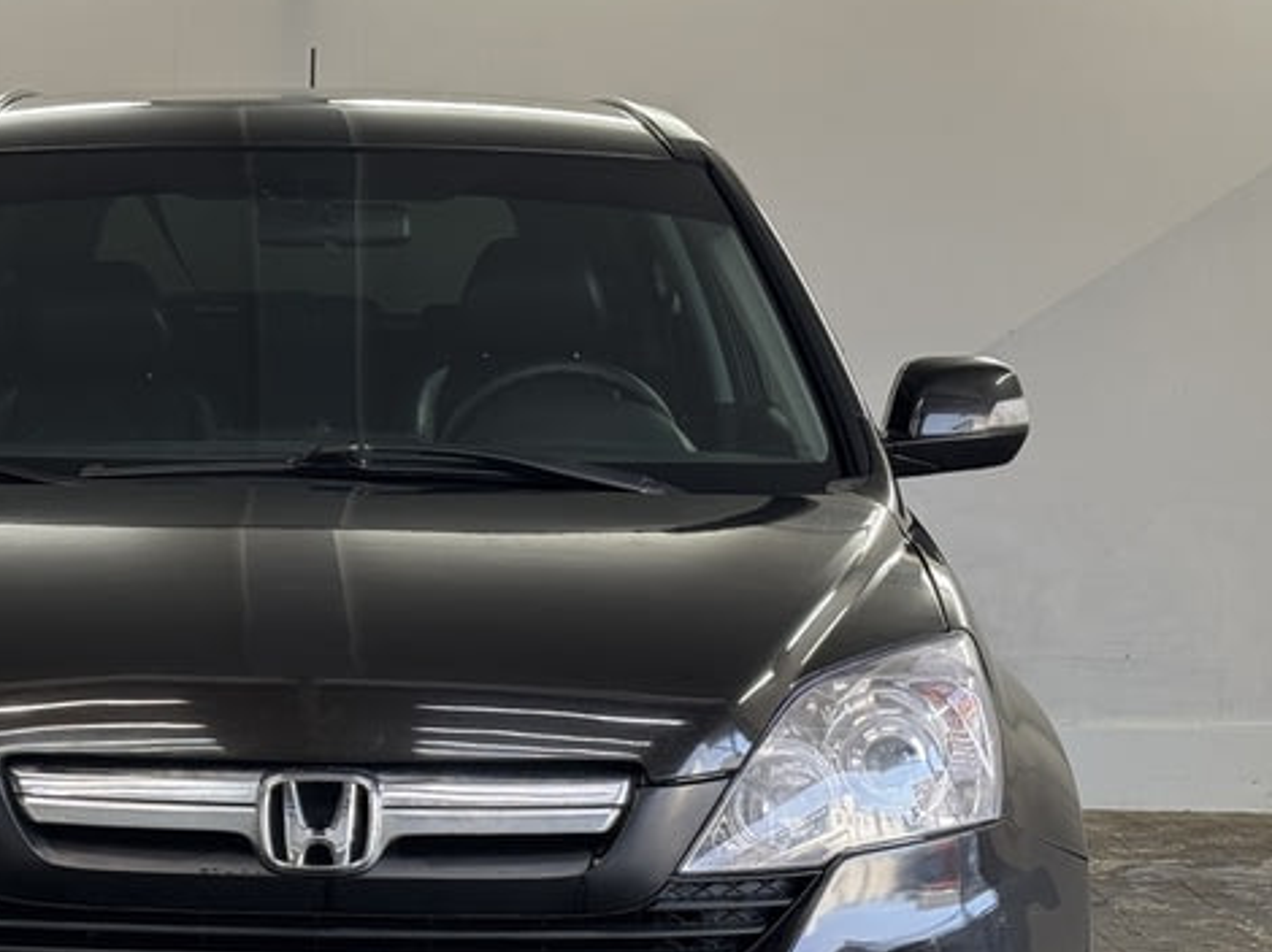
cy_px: 615
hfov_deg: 21.1
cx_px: 309
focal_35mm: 92
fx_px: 3379
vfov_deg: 16.0
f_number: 1.78
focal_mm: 6.76
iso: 50
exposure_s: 1/100
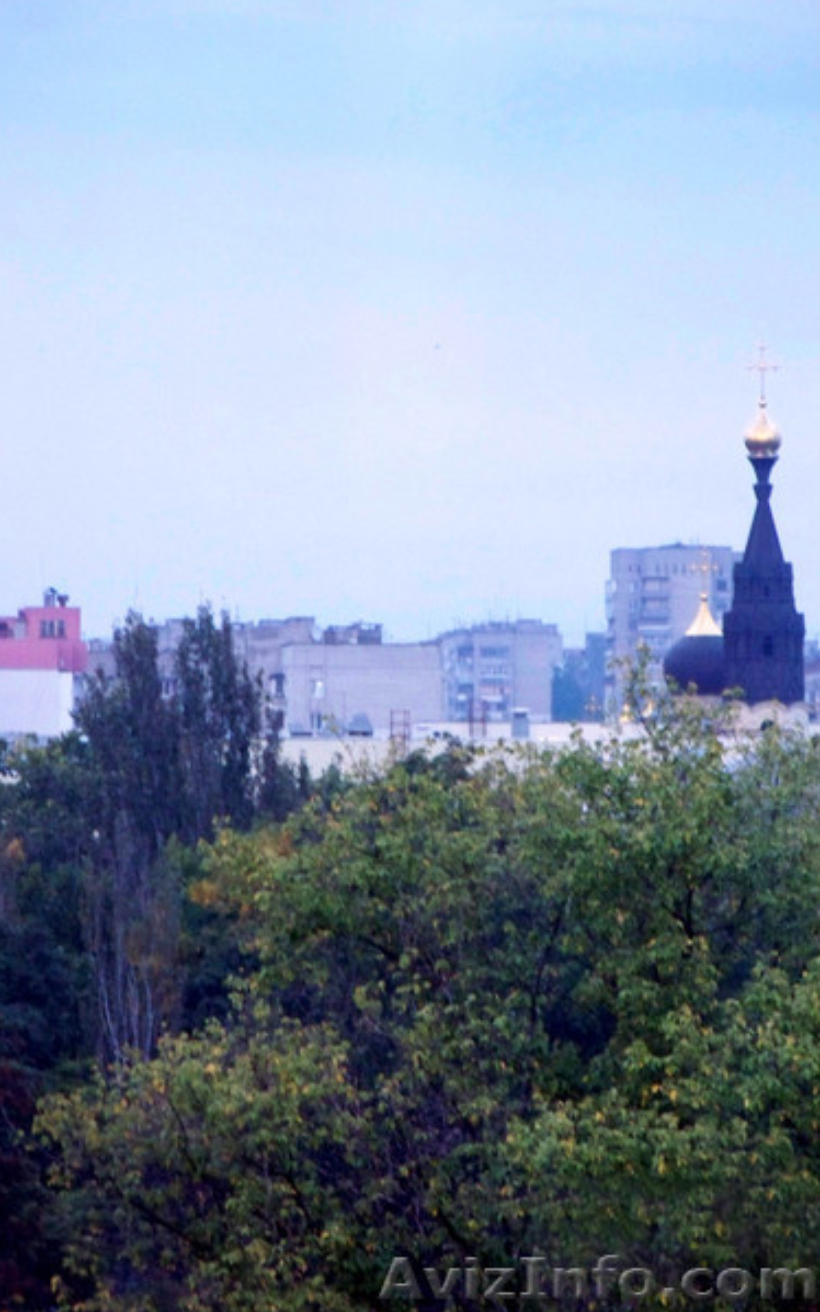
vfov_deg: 6.0
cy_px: 656
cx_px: 439
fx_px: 12544
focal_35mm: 351
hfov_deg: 3.7
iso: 400
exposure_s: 1/40
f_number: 4
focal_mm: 54.9
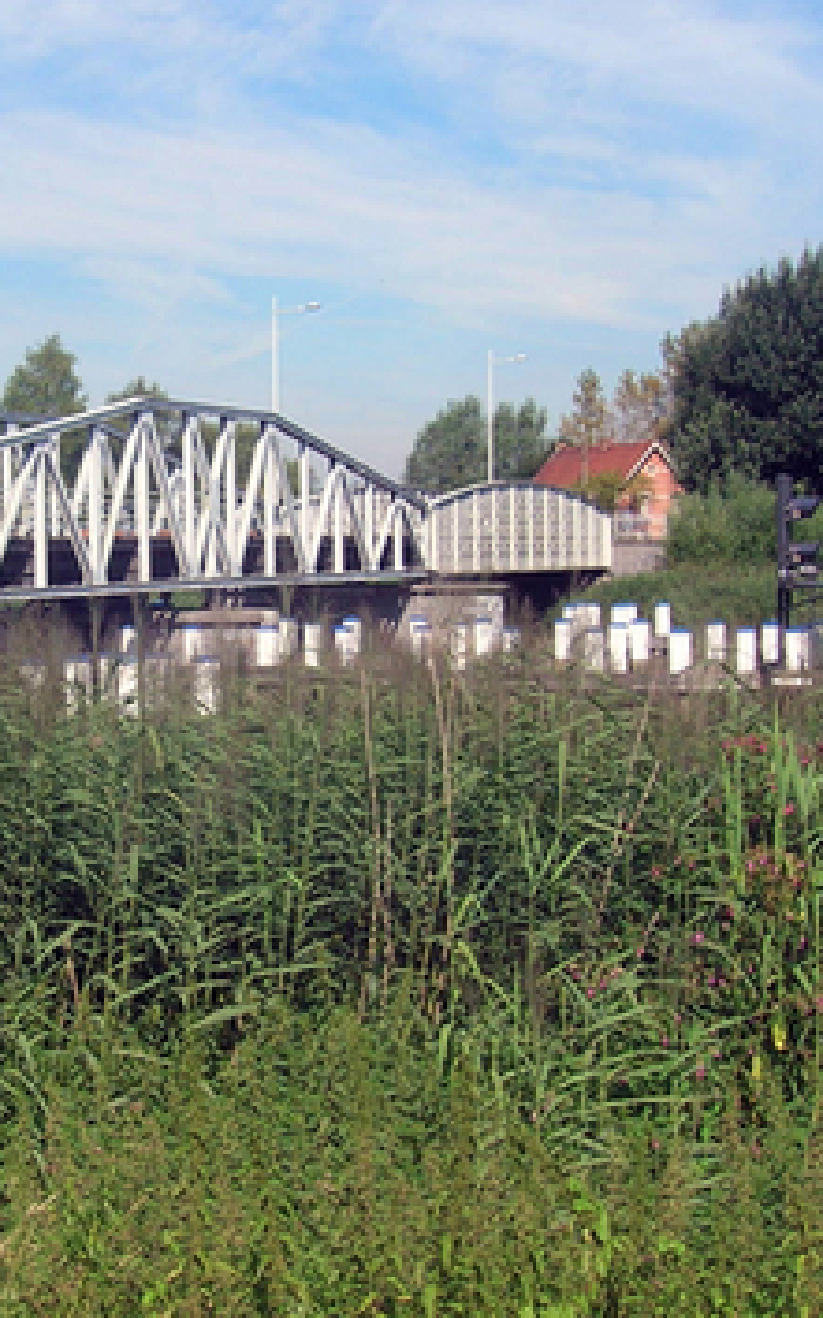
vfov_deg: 33.5
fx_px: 2191
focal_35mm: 61
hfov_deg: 21.0
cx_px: 171
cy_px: 653
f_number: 4.9
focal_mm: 5.7
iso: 50
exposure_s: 1/357
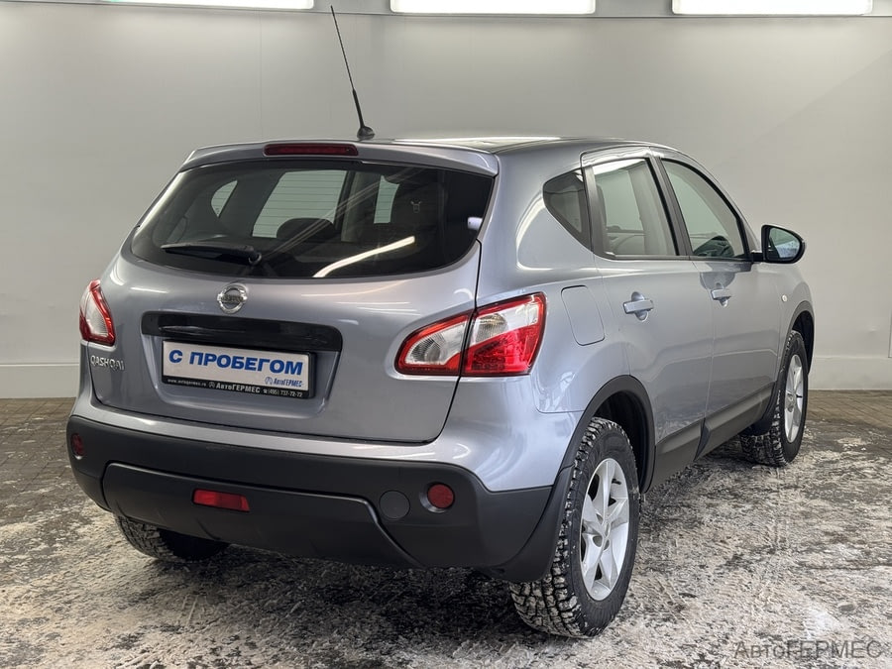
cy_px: 334
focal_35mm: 48
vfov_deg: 30.3
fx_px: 1237
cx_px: 446
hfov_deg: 39.7
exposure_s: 1/100
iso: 50
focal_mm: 6.76
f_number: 1.78
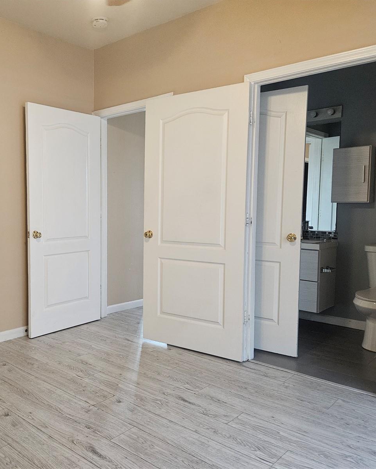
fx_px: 417
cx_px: 100
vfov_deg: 58.8
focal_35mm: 30
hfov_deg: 47.0
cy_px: 234
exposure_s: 1/120
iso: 800
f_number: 1.8
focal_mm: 5.4
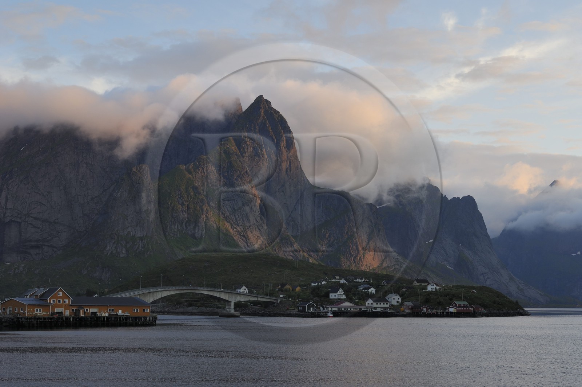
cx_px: 291
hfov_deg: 31.9
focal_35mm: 63
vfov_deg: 21.5
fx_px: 1017
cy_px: 194
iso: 100
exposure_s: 1/45
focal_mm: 42
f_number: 8
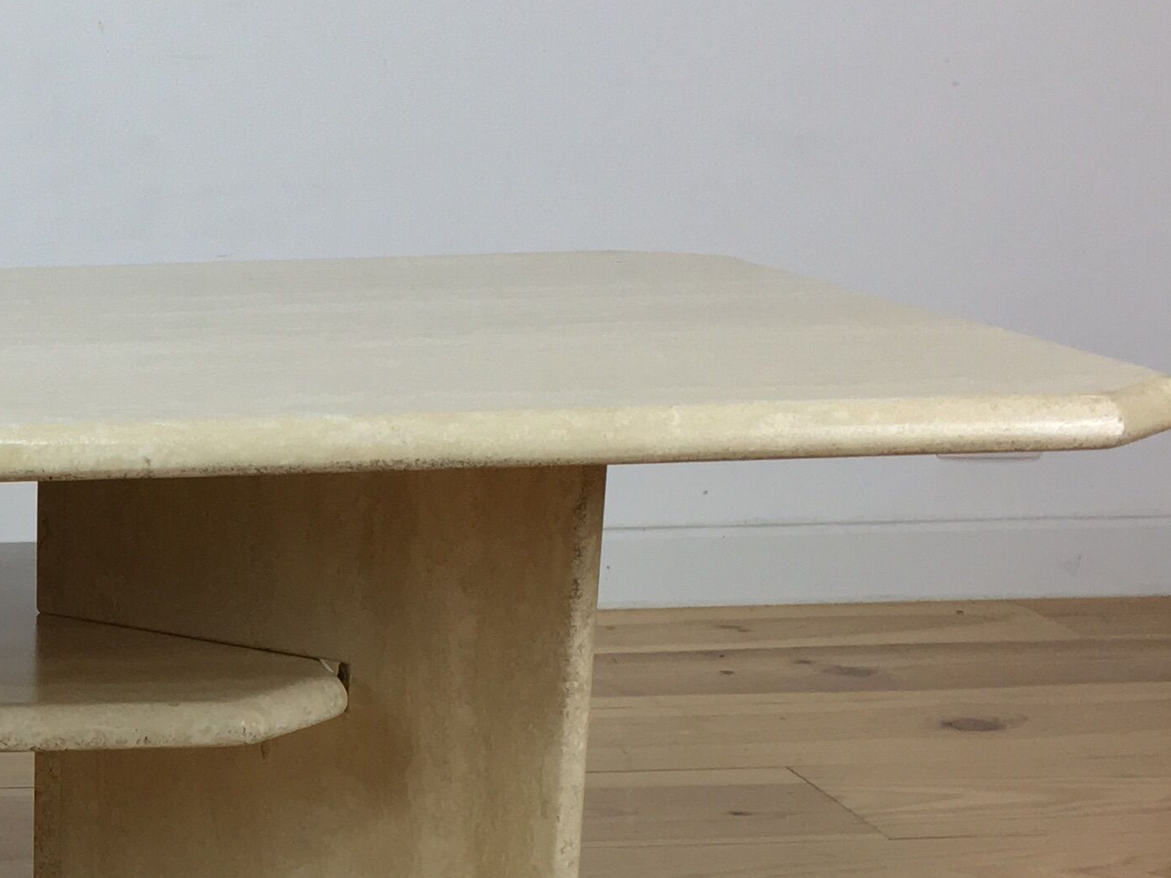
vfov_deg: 17.3
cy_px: 894
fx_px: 2808
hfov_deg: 21.7
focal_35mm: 83
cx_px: -262
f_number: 2.2
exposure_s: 1/33
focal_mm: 4.15
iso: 40
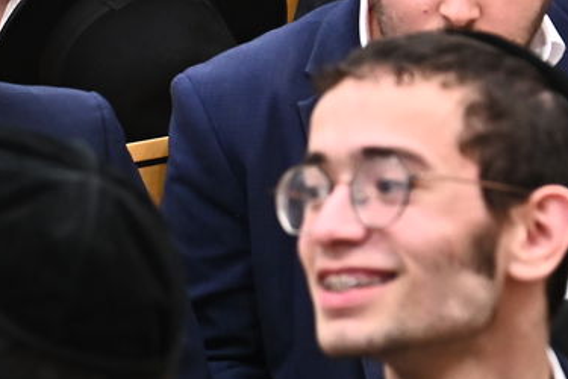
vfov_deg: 5.2
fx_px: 4118
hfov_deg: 7.9
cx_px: 342
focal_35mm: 261
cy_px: -314
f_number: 5.6
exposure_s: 1/200
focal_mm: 70
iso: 3200
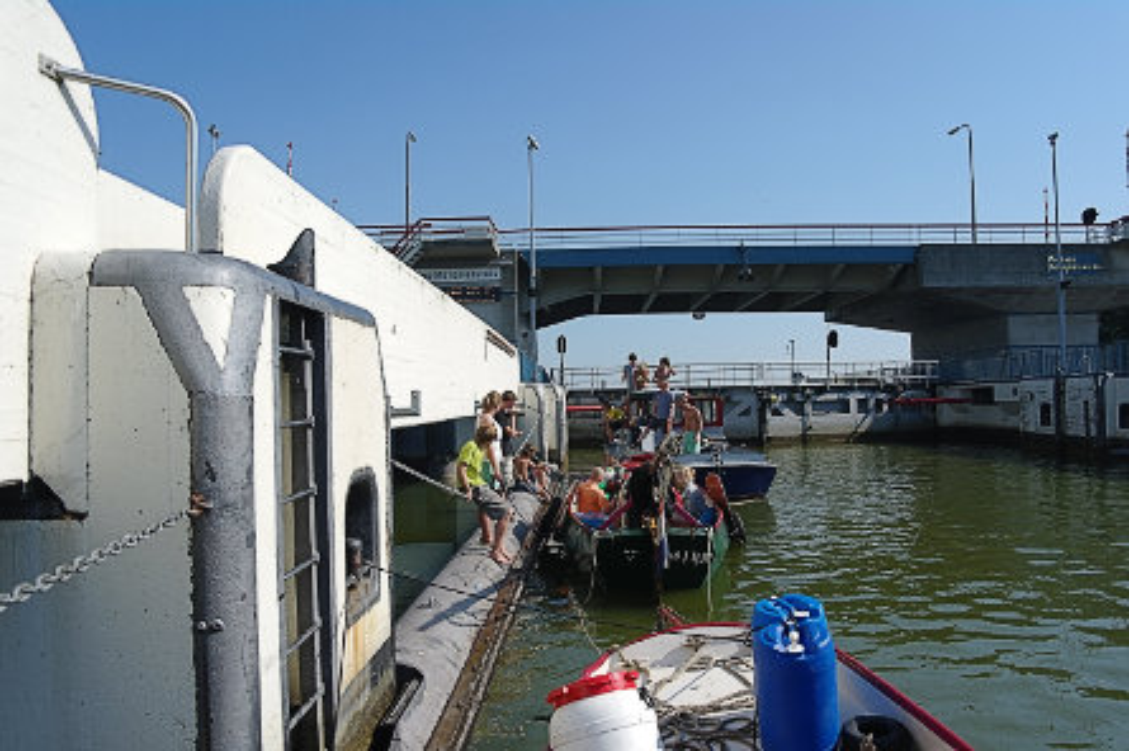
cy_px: 376
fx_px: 846
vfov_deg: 47.9
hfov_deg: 67.4
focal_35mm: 27
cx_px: 564
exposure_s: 1/1000
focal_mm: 18
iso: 100
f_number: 3.8
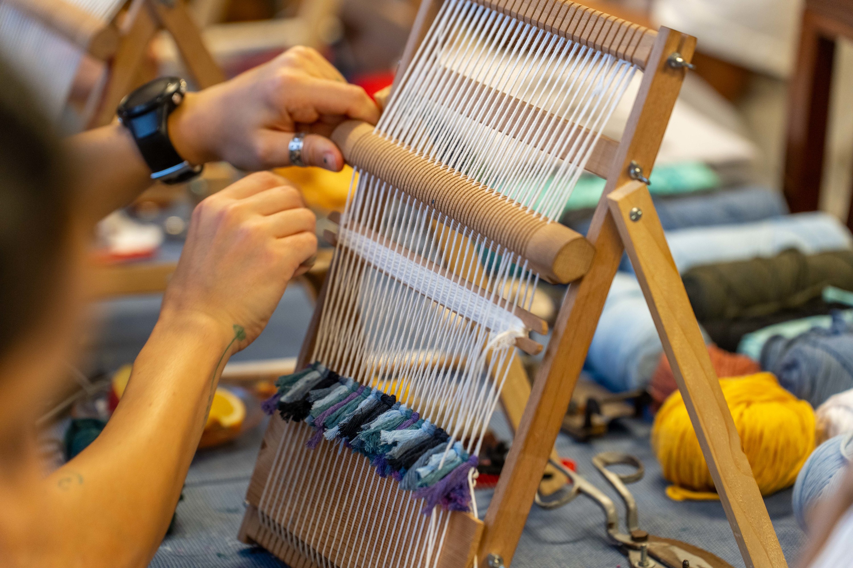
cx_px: 426
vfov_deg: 9.1
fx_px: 3554
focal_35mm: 150
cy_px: 284
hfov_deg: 13.7
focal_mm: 150
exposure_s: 1/125
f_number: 4
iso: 1250
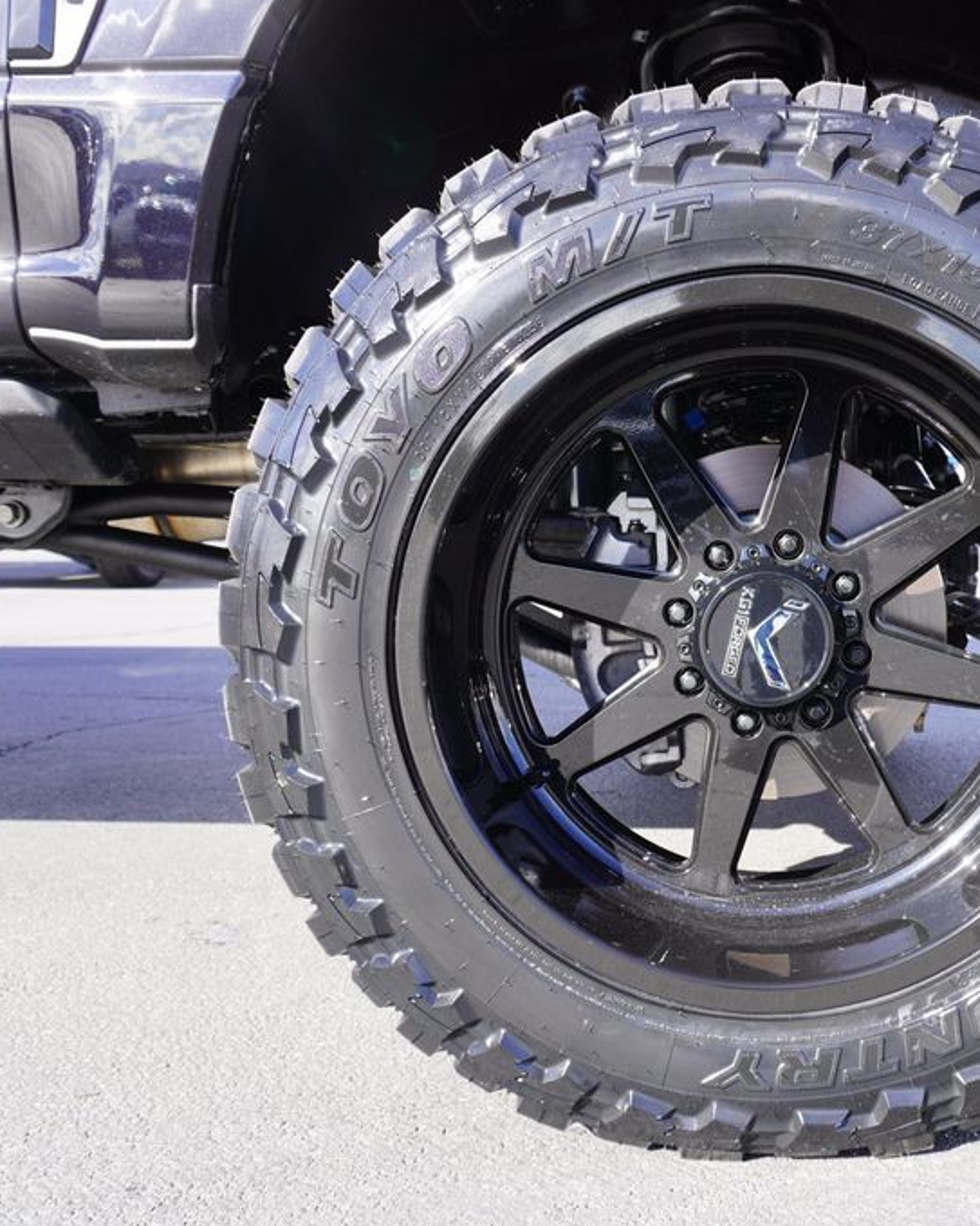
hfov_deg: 41.8
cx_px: 760
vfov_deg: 52.9
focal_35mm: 34
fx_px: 1233
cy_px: 612
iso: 100
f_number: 5
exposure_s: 1/80
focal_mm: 16
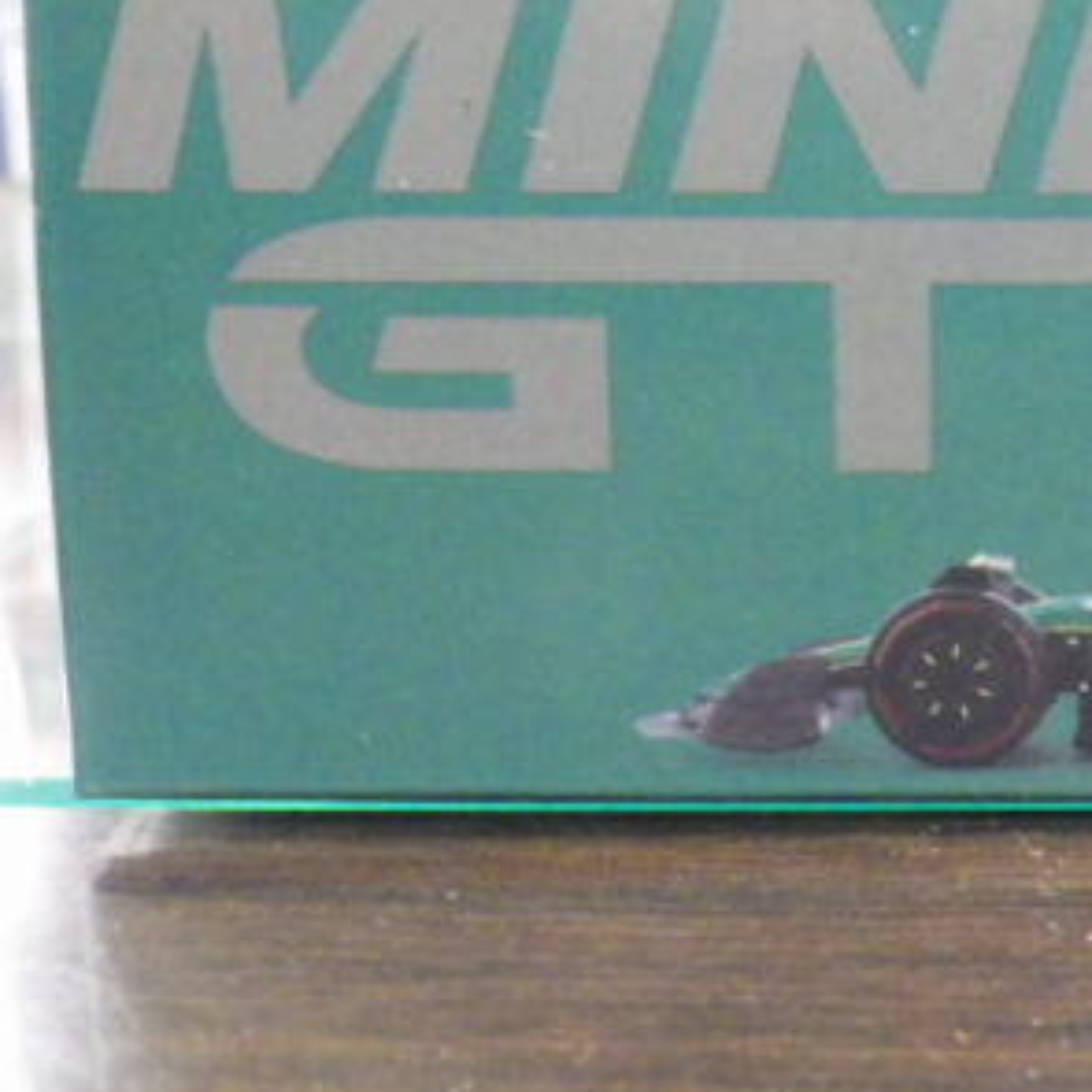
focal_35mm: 96
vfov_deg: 18.0
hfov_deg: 17.6
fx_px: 3426
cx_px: 1151
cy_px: 289
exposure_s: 1/20
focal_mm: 9
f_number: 3.8
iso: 1600
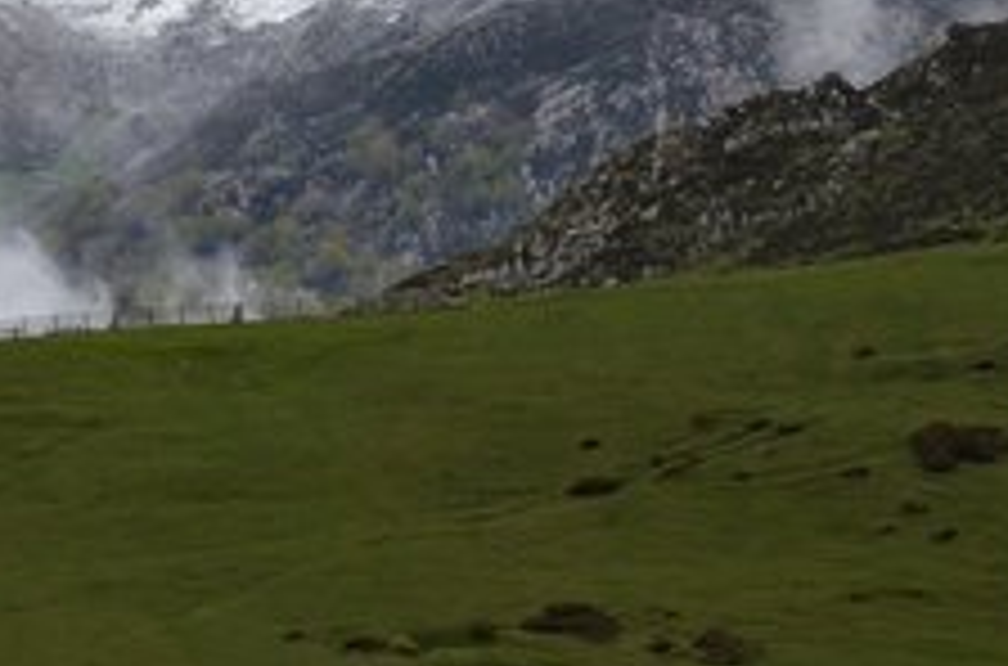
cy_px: 4
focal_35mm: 279
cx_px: -158
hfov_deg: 7.4
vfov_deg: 4.9
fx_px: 7790
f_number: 7.1
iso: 400
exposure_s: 1/1600
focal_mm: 52
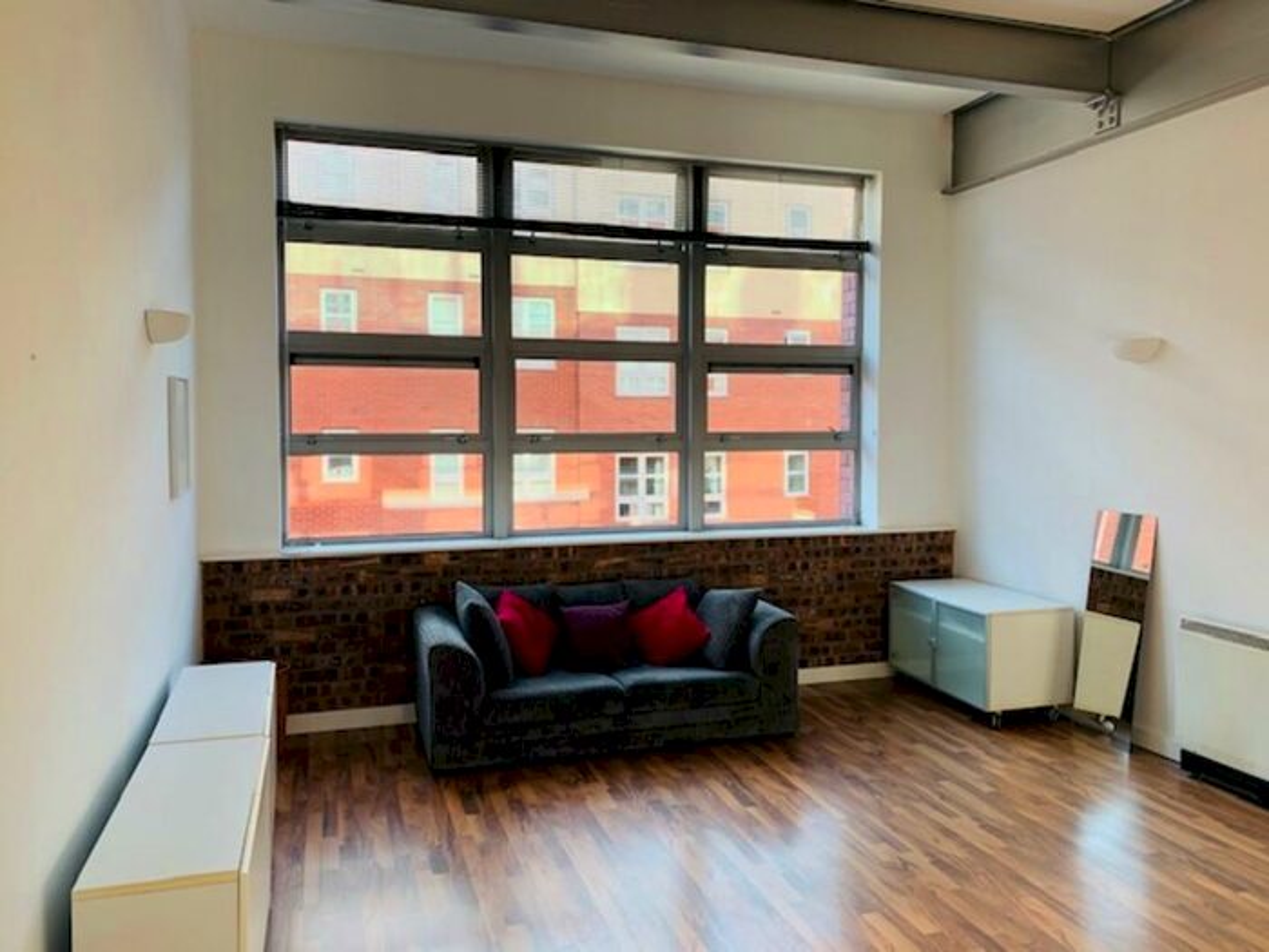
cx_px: 634
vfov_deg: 53.1
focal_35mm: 26
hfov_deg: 67.3
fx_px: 953
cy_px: 476
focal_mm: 4.25
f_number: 1.8
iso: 25
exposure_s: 1/131
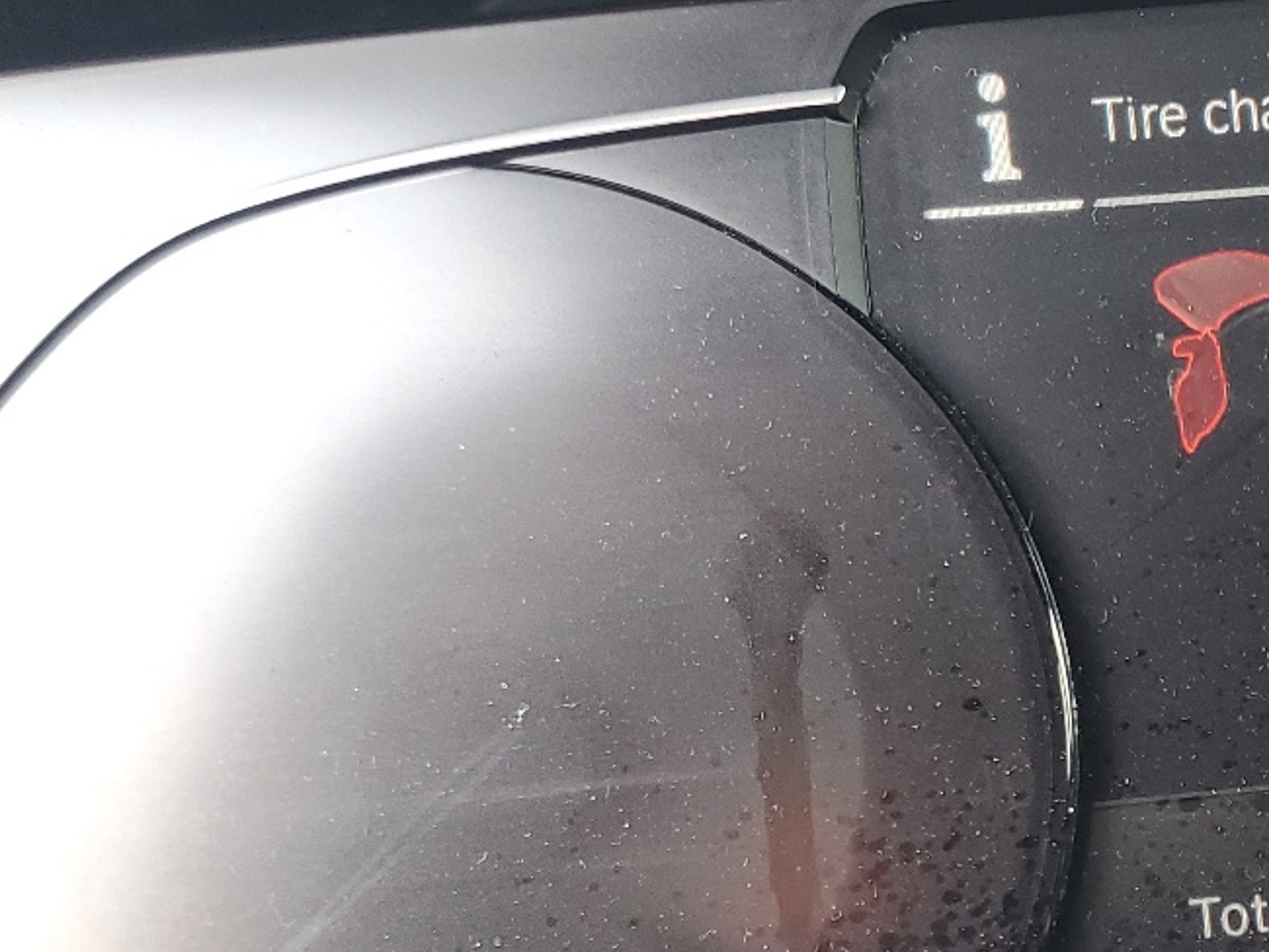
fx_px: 2347
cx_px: 1359
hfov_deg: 27.9
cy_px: 689
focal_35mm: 64
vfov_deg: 22.8
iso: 85
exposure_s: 1/120
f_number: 1.5
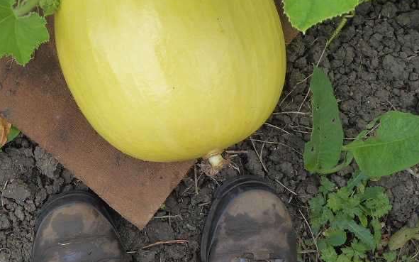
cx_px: 155
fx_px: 753
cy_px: 116
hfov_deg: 30.9
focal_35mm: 66
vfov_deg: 19.7
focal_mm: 7.8
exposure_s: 1/100
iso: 125
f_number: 3.9
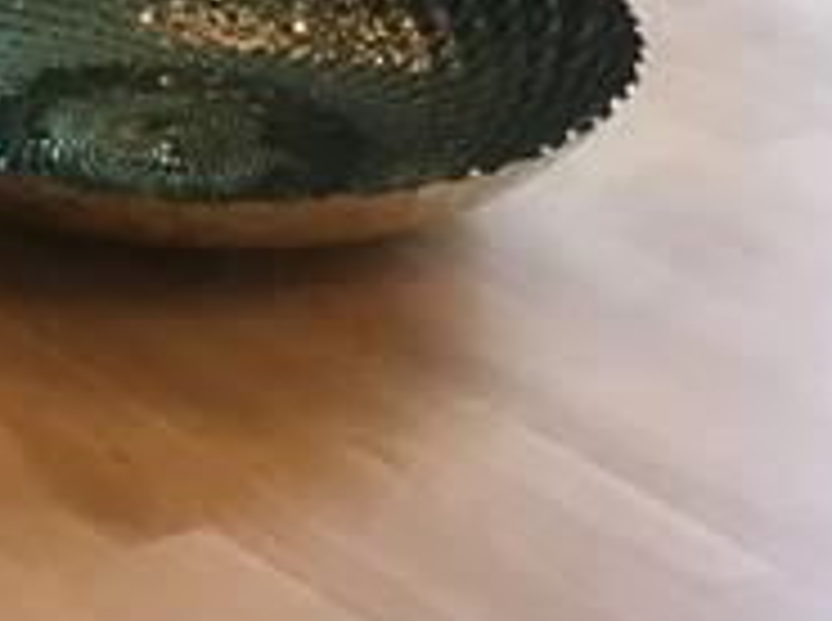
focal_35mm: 172
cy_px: -832
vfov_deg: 8.0
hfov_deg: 10.8
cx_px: -625
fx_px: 4126
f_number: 2.4
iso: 50
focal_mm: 3.3
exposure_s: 1/30
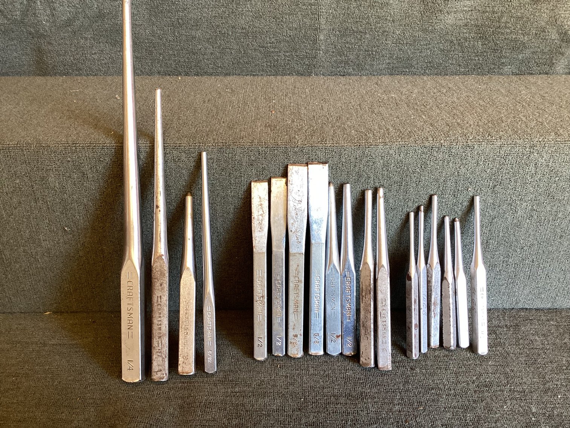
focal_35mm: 31
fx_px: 510
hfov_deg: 58.3
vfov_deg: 45.4
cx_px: 285
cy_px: 214
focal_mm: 3.3
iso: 125
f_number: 2.4
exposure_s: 1/60
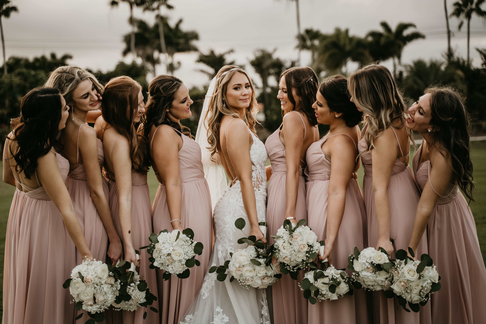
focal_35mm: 75
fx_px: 1012
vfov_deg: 18.2
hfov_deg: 27.0
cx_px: 243
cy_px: 162
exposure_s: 1/500
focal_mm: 75
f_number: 2.8
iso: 160
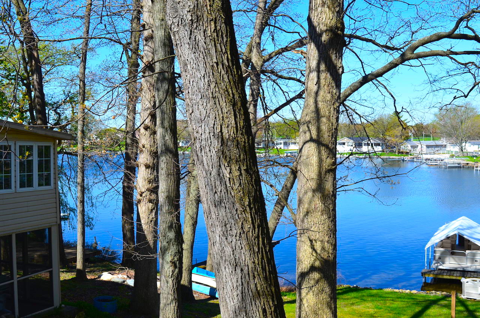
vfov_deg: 32.9
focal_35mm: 40
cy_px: 159
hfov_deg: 48.0
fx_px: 539
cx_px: 240
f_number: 10
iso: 200
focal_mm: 27
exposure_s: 1/320
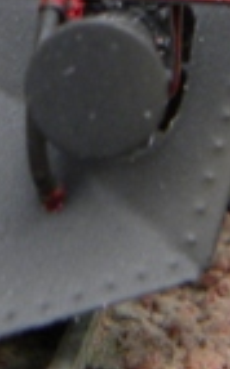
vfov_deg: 7.0
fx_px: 2947
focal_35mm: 293
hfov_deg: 4.5
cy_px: -214
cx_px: 16
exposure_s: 1/62
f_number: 3.5
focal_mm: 9.2
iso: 135
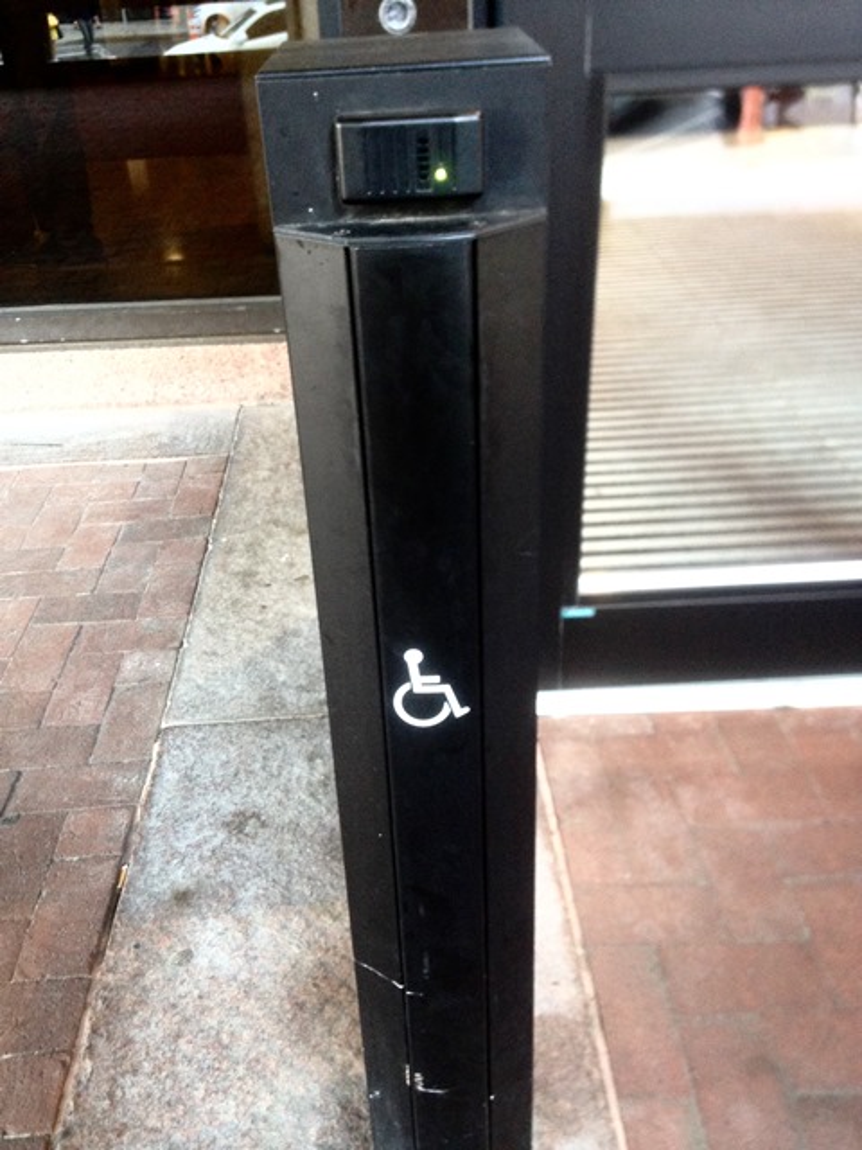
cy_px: 575
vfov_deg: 55.4
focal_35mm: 33
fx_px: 1096
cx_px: 431
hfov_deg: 42.9
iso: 200
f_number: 2.4
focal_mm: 4.12
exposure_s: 1/20
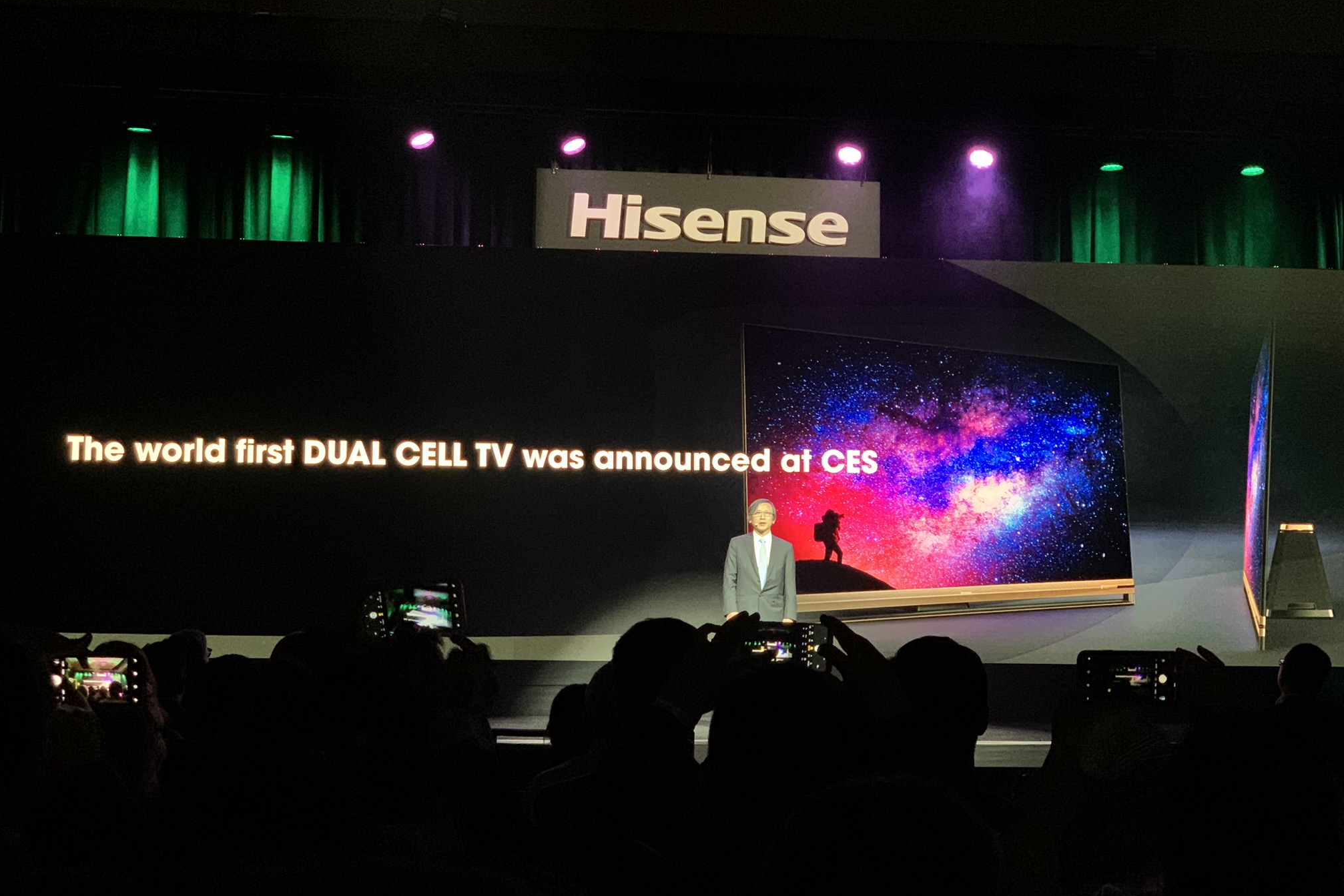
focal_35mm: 55
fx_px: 2053
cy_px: 472
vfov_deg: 24.6
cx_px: 682
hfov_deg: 36.2
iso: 500
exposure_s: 1/33
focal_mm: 6
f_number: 2.4
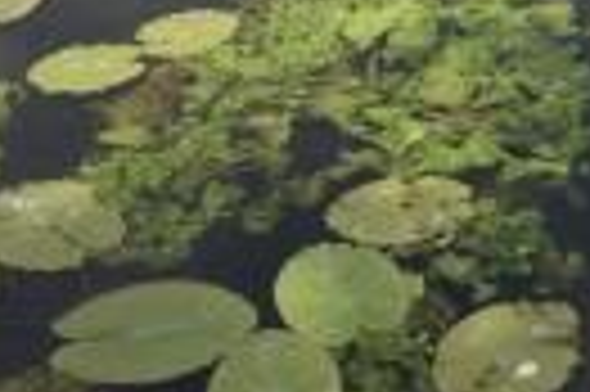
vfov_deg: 9.2
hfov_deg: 17.0
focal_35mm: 117
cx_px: 635
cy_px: -809
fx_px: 1915
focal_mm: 10
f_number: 9
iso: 100
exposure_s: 1/200
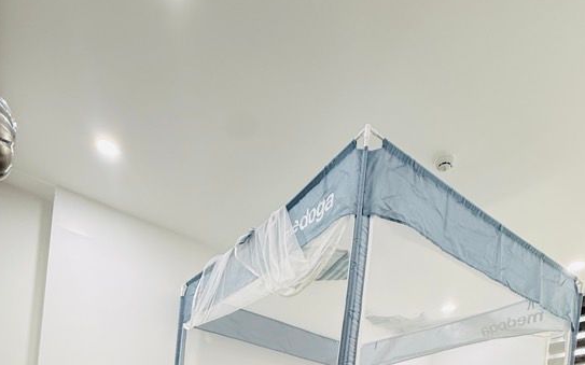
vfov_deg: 32.3
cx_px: 287
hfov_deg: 66.5
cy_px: 486
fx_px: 446
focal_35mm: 28
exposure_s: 1/100
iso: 320
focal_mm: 2.22
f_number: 2.2
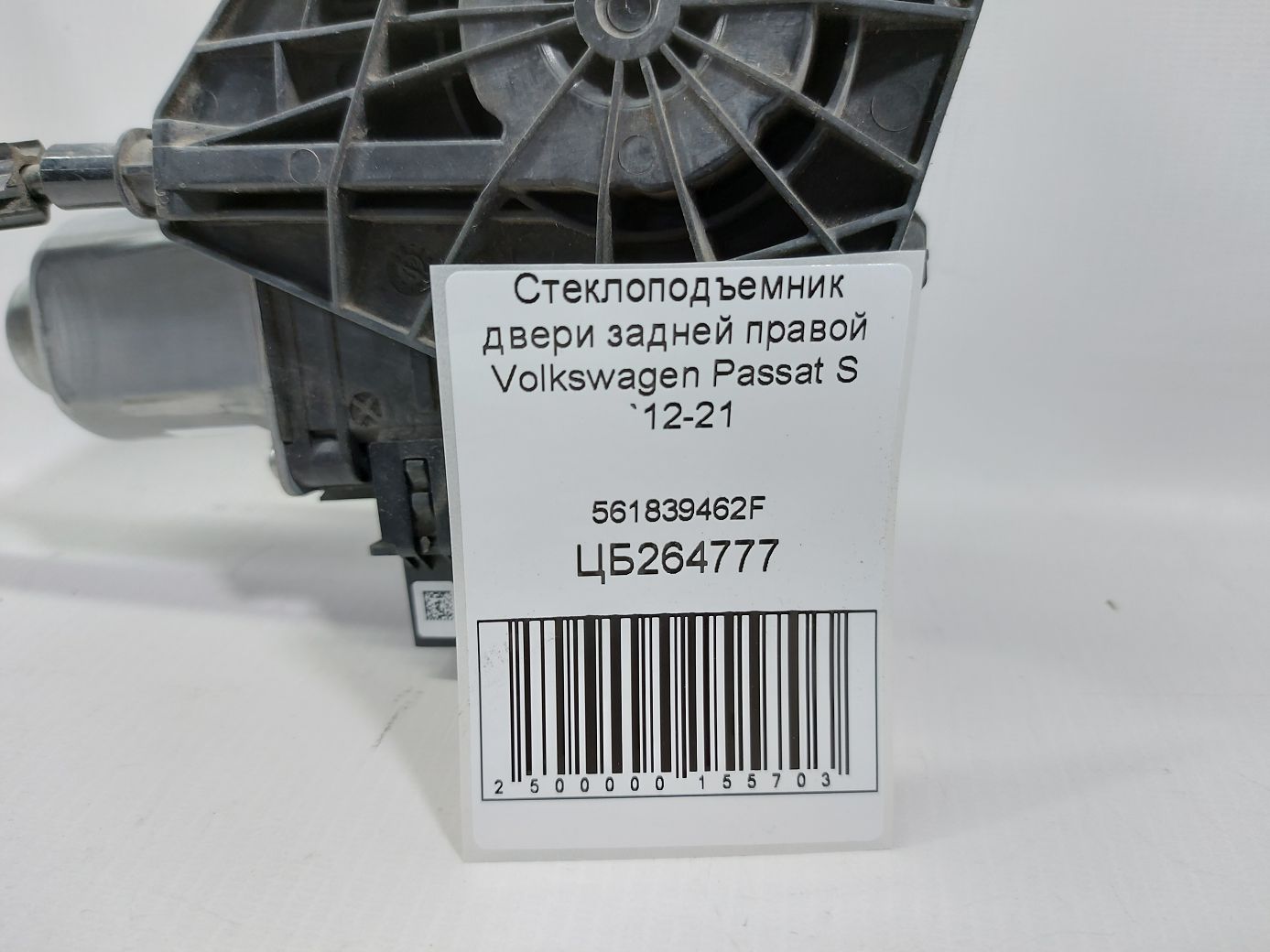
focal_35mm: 24
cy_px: 476
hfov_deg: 71.6
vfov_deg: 56.8
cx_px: 635
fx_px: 880
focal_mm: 5.23
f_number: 1.8
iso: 80
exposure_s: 1/50
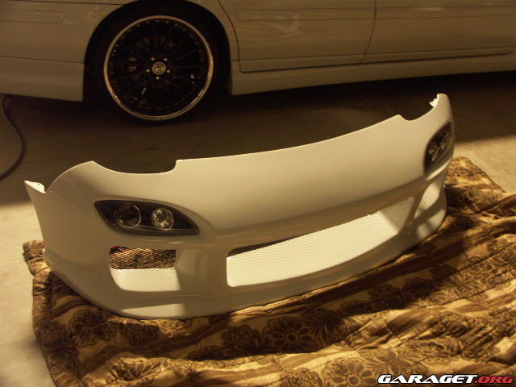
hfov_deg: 47.9
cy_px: 194
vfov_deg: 36.8
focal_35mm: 39
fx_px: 581
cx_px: 258
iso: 200
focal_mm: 10.05
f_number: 2.8
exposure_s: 1/3
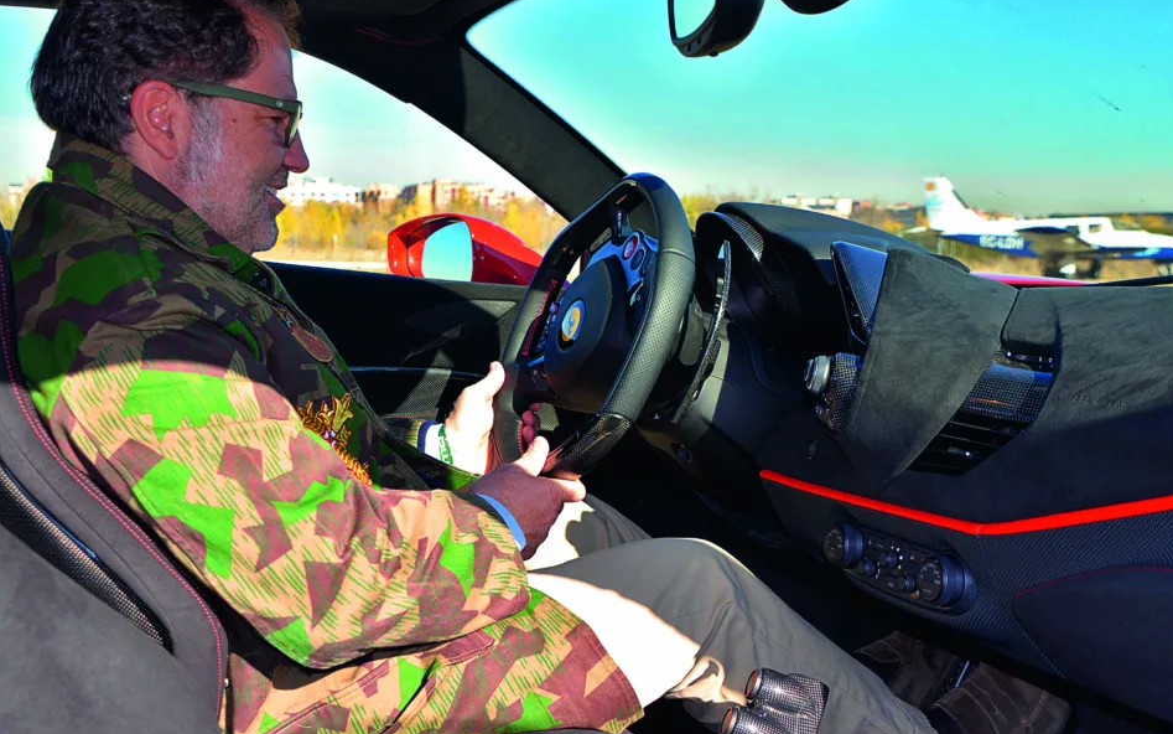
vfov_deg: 29.9
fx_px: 1375
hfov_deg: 46.2
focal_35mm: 43
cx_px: 593
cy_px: 338
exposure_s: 1/200
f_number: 5
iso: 100
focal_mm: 26
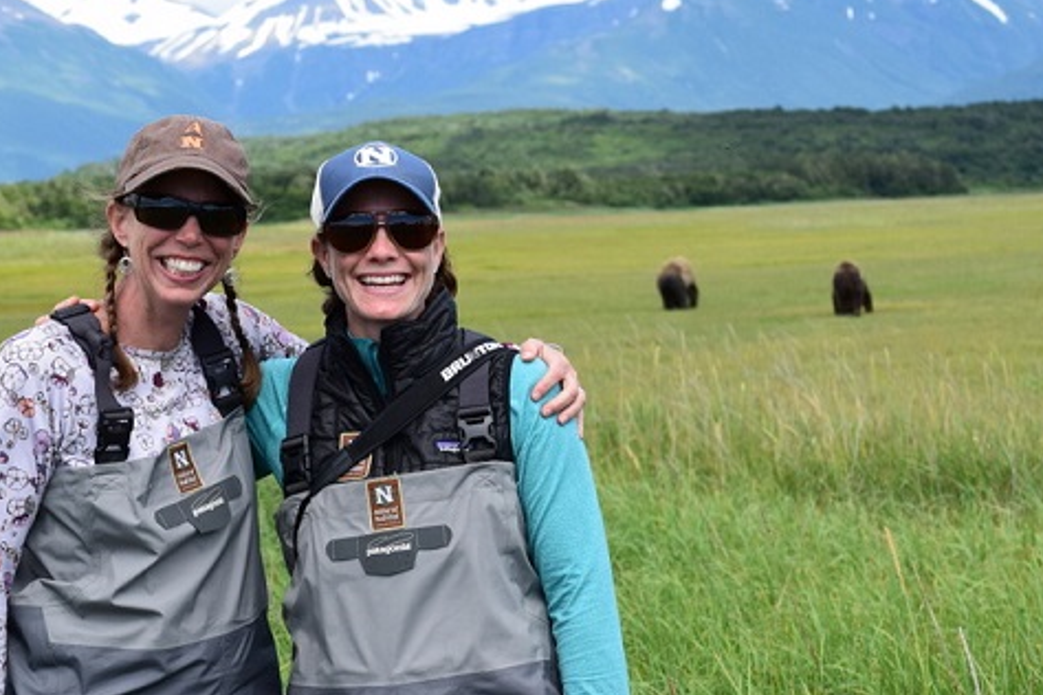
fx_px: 3737
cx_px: 610
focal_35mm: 129
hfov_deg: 15.9
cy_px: 299
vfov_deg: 10.6
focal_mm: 68
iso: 400
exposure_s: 1/500
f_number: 11
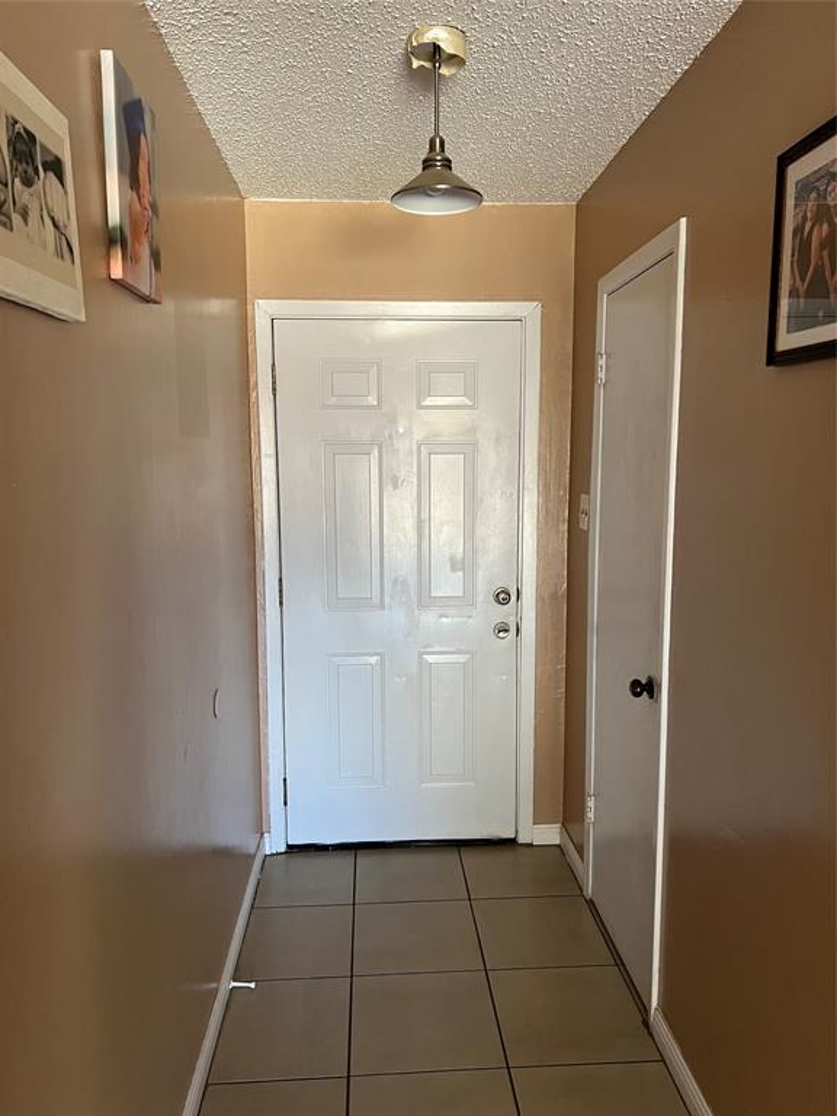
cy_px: 558
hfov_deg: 53.1
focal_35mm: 26
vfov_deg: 67.3
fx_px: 838
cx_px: 418
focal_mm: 5.7
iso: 160
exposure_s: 1/60
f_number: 1.5
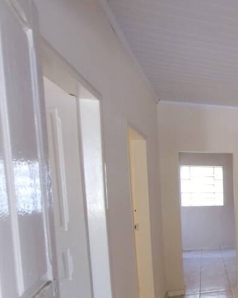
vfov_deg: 53.9
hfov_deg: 35.0
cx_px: 294
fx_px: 282
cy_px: 211
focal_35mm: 32
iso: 959
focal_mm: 1.66
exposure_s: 1/20
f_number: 2.2
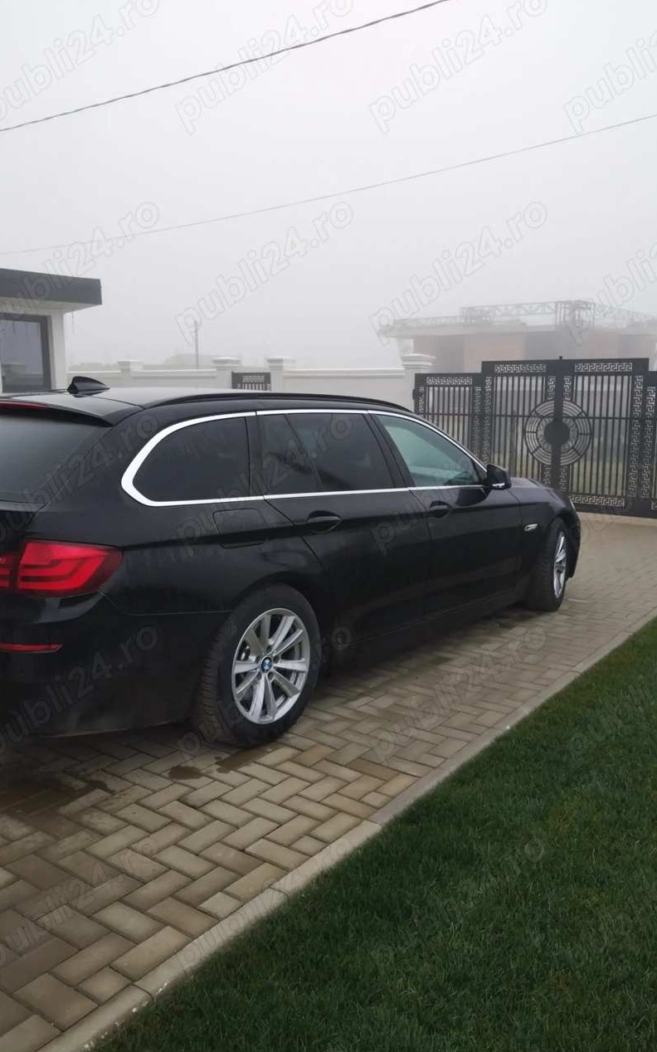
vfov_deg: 64.6
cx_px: 360
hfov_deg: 43.1
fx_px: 831
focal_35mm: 29
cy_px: 525
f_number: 1.8
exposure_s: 1/185
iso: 100
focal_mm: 4.75
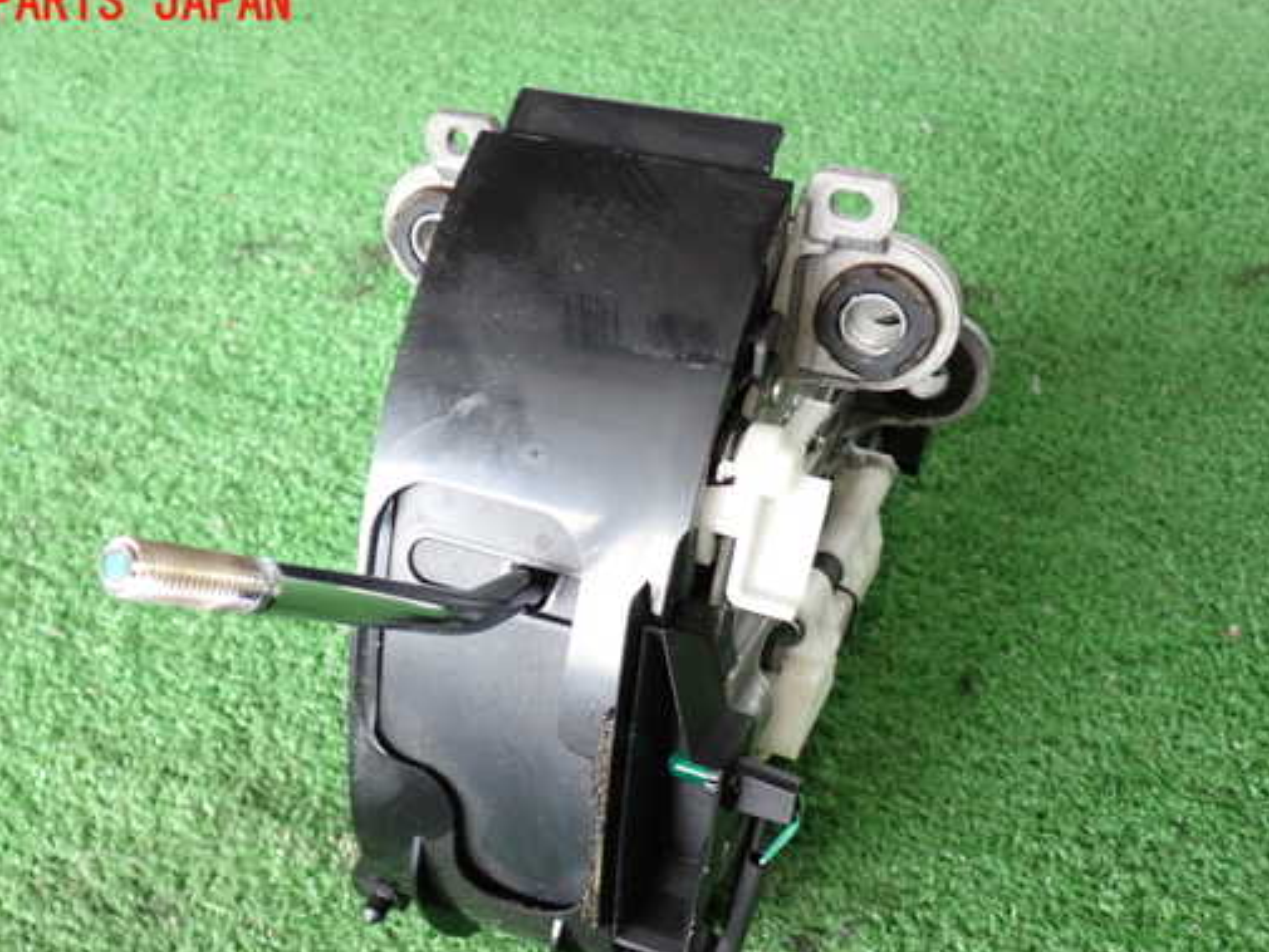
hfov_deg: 48.9
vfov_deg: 37.7
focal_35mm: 38
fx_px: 1393
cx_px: 588
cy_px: 538
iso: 200
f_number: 2.4
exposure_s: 1/40
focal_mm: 5.79
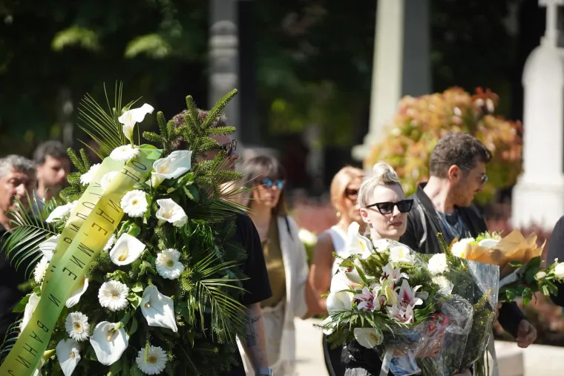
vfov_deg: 8.6
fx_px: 2507
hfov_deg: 12.8
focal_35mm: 160
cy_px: 188
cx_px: 282
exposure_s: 1/4000
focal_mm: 160
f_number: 2.8
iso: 640
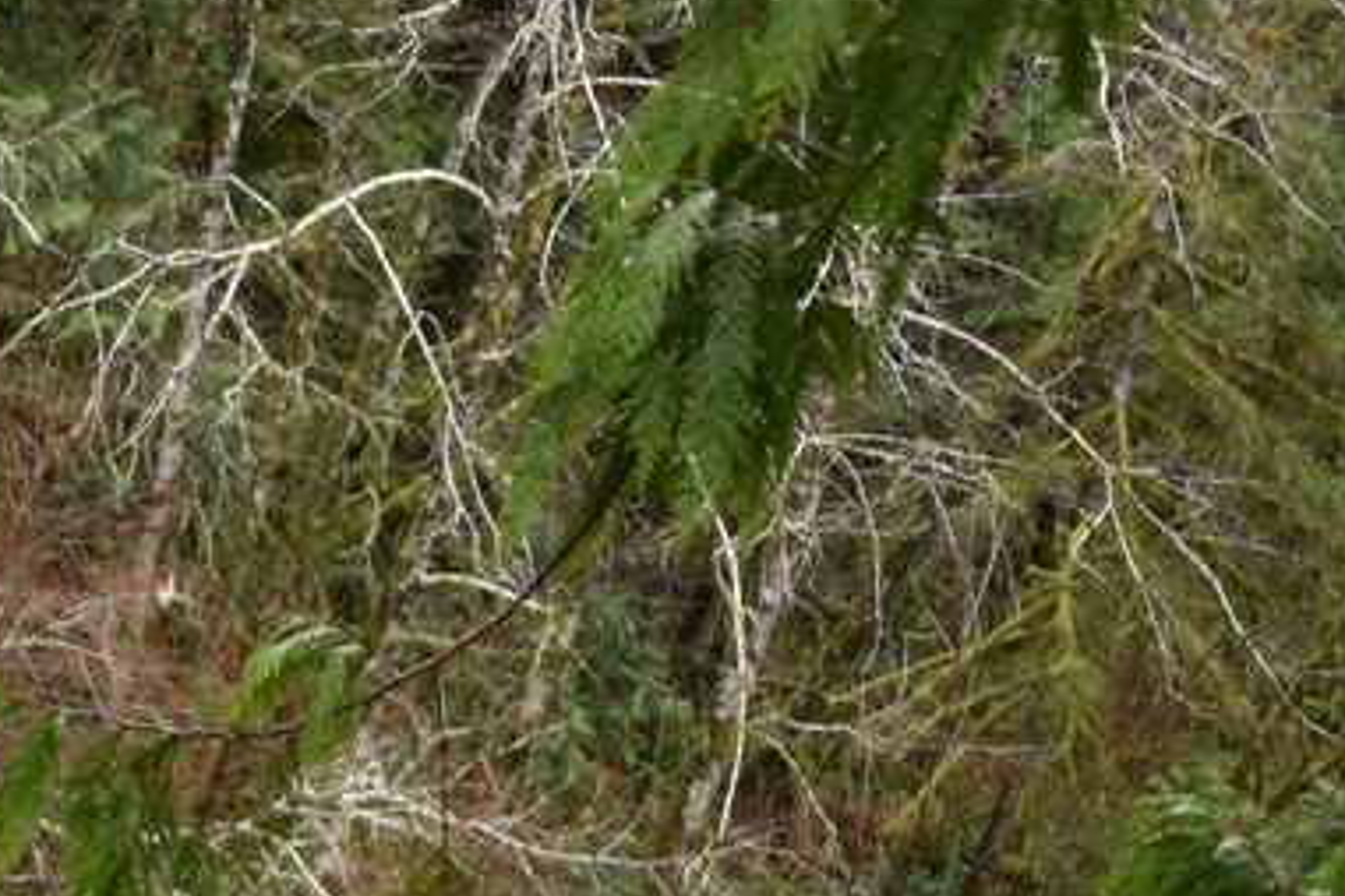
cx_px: -448
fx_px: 3512
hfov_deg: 19.8
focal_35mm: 94
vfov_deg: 13.5
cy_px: 1422
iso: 160
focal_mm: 28
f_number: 3.5
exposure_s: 1/60
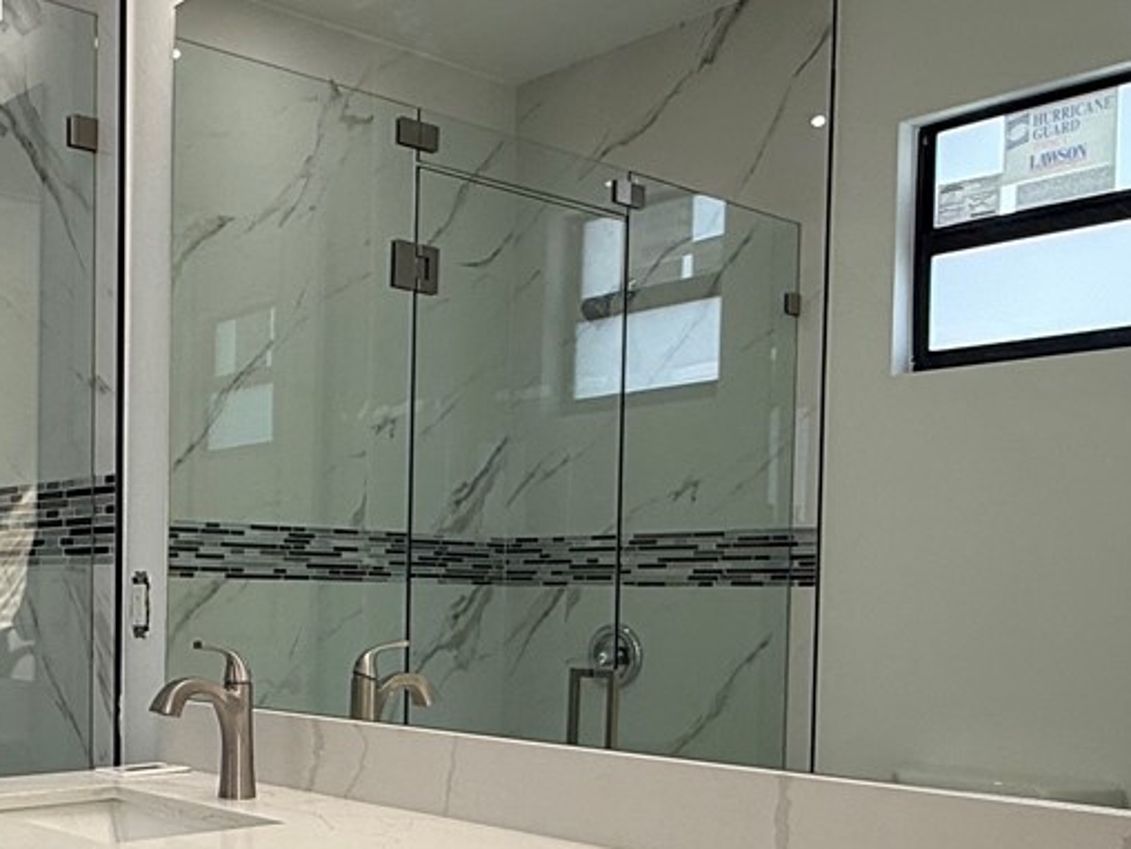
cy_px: 622
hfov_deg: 40.7
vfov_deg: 32.4
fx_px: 1438
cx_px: 184
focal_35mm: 44
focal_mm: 2.22
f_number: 2.2
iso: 64
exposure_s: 1/120
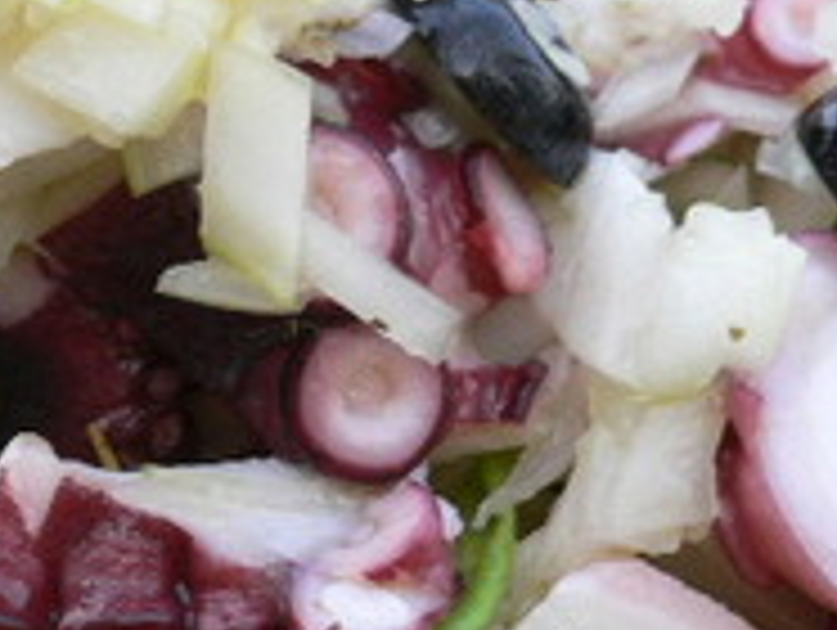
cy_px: 236
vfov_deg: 15.7
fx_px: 2276
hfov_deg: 20.5
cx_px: 130
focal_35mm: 94
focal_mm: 5.8
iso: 100
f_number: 2.8
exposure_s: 1/30
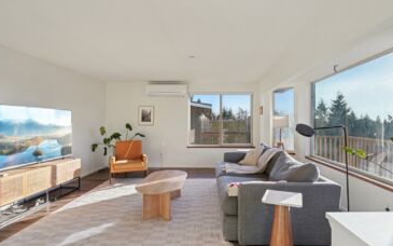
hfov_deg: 88.0
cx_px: 202
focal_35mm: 19
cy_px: 125
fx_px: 203
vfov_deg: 62.2
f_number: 8
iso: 400
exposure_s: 1/125
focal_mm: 17
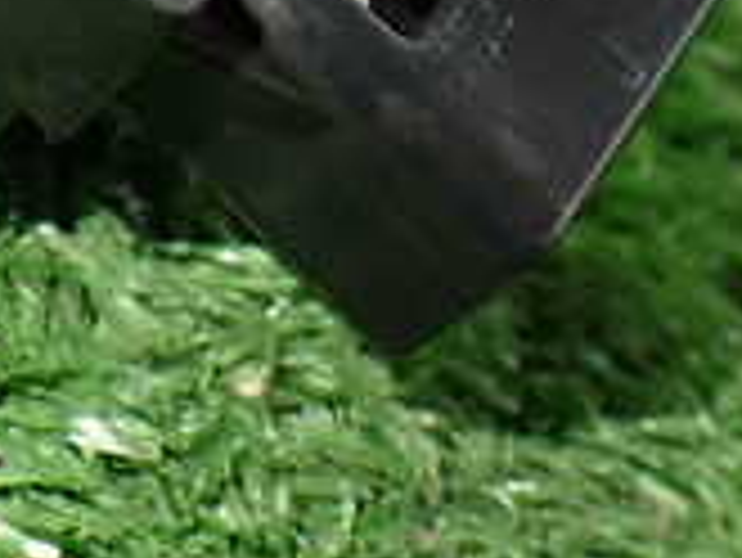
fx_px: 2338
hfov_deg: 17.4
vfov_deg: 12.9
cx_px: -81
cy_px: -284
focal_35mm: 109
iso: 800
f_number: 2.3
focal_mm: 5.4
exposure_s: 1/125
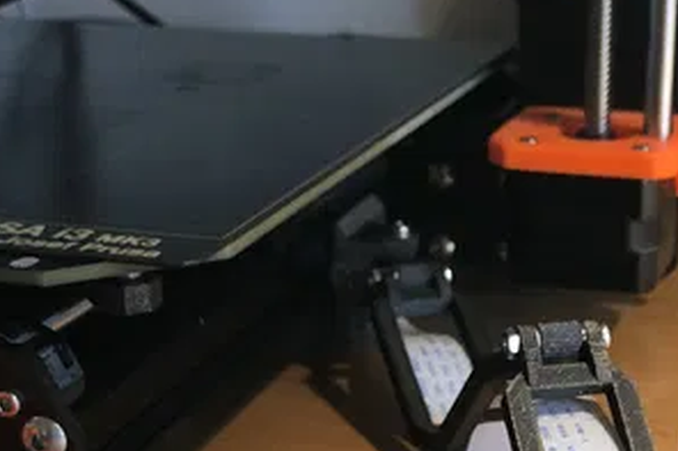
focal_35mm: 82
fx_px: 1543
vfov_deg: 16.6
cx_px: 466
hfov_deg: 24.6
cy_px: 280
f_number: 1.8
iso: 40
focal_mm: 4
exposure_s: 1/16
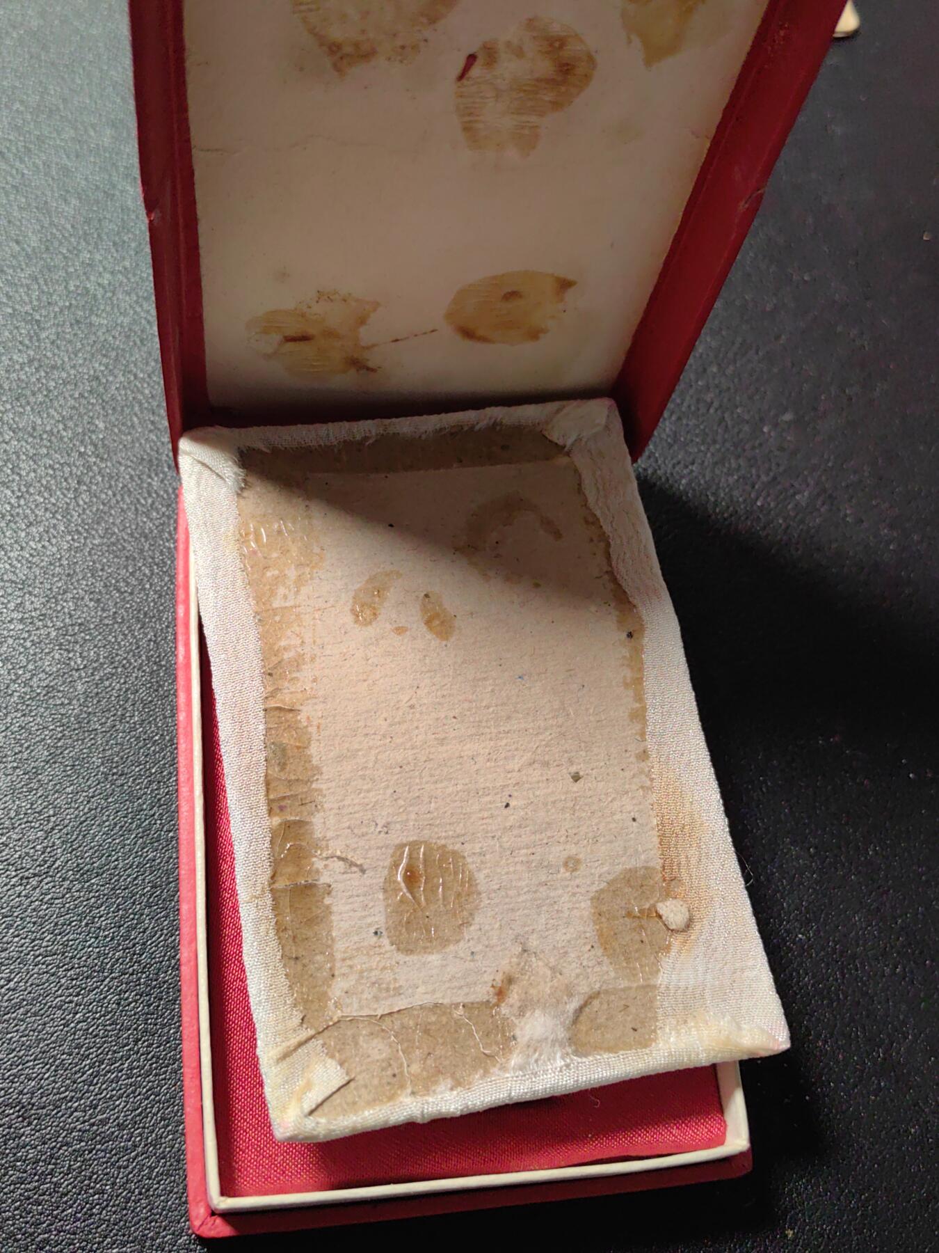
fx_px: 1266
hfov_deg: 40.7
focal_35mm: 35
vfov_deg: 52.6
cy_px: 626
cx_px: 470
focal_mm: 5.75
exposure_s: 1/72.1
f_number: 2
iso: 100
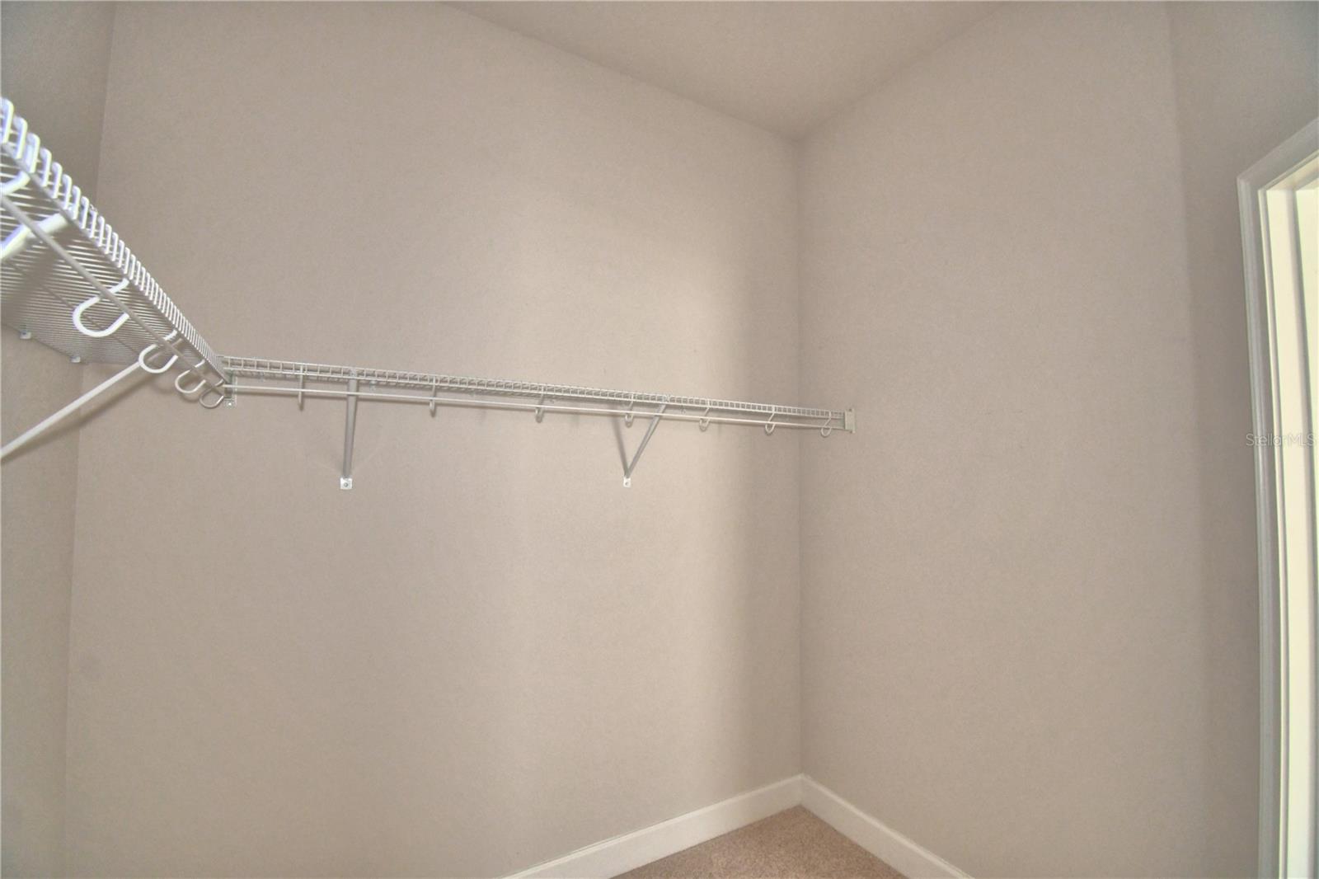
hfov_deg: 100.4
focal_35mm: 15
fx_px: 549
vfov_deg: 77.3
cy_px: 440
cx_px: 660
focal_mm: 10
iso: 800
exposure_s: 1/30
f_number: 4.5
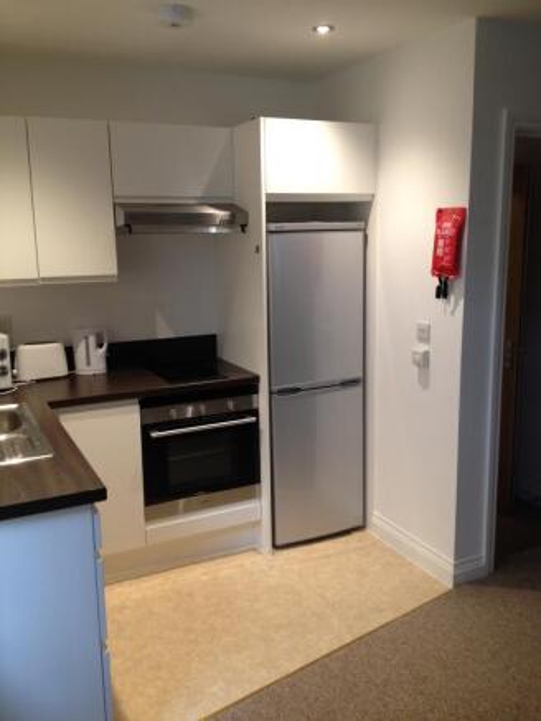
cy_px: 360
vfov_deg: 52.6
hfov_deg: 40.7
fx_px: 729
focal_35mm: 35
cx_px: 270
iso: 80
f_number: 2.4
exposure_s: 1/20
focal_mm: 4.28
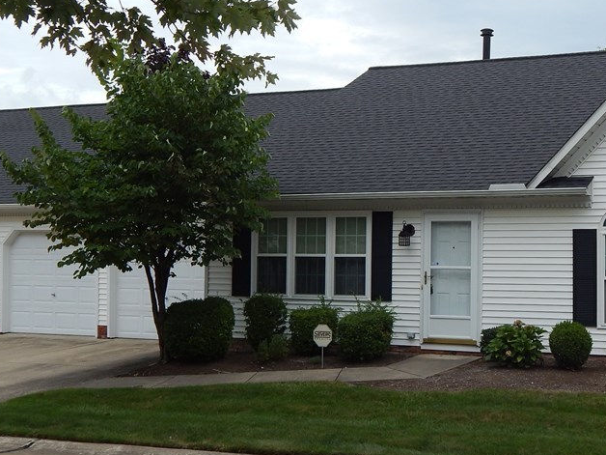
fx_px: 1085
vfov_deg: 23.6
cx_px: 449
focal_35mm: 62
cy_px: 190
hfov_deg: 30.7
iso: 125
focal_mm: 6.8
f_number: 3.4
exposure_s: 1/800
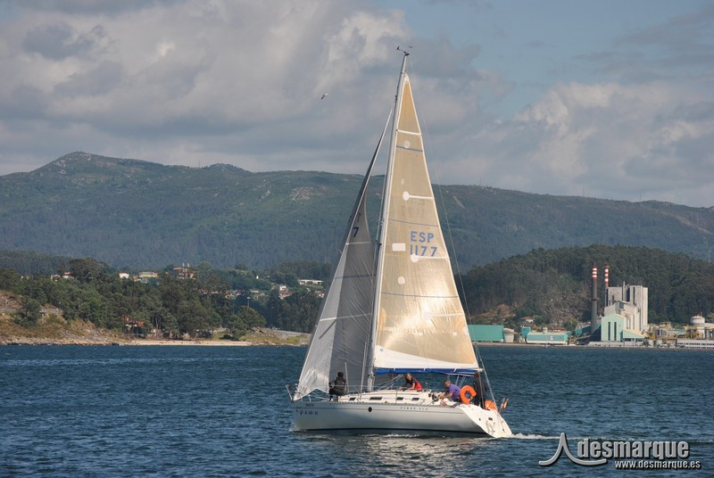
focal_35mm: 165
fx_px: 3277
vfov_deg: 8.3
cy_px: 239
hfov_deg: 12.4
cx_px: 357
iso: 100
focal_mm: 110
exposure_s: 1/640
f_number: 6.3
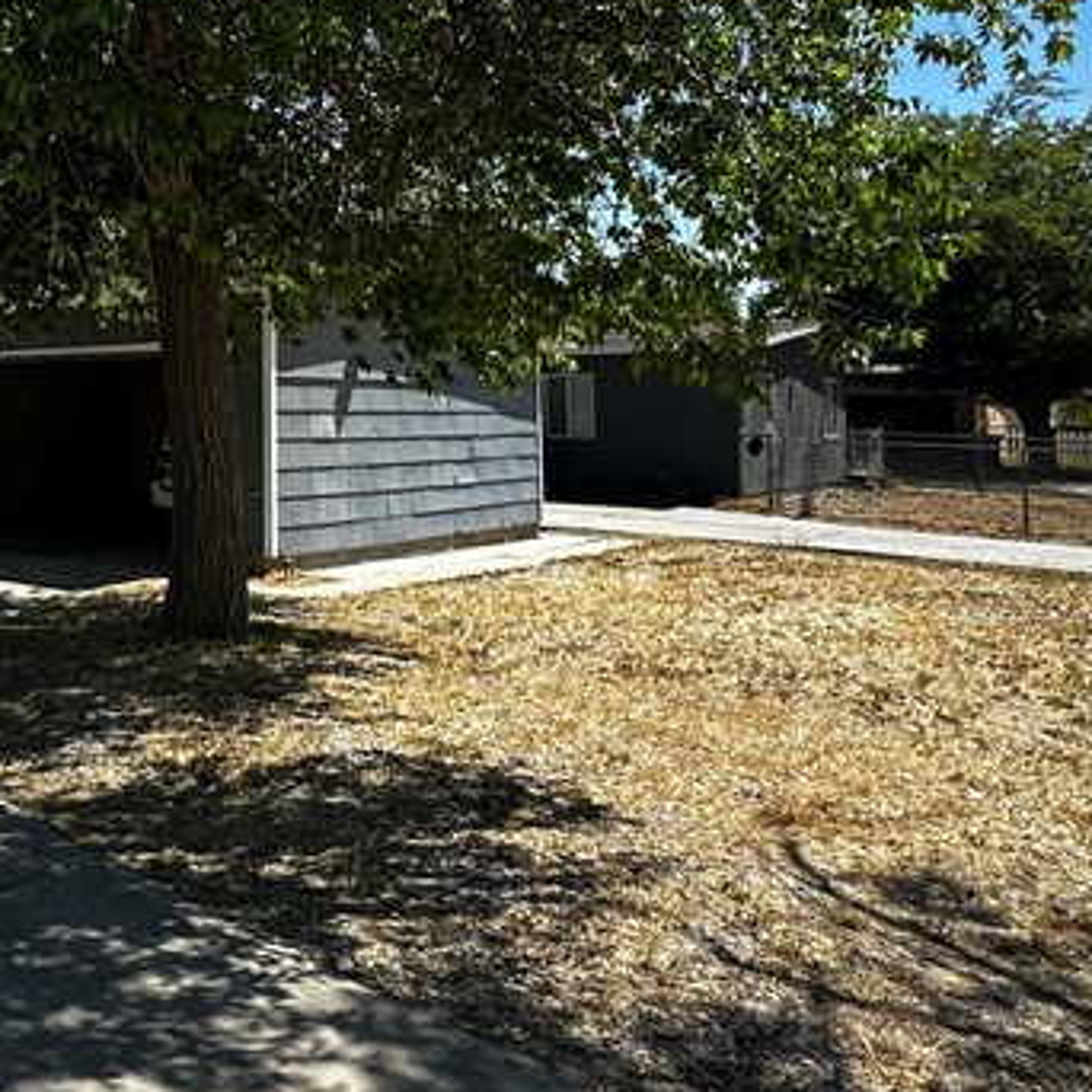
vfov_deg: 44.1
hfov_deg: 37.6
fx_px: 1321
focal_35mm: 37
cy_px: 335
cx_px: -109
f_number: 2.2
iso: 40
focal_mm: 2.22
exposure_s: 1/824
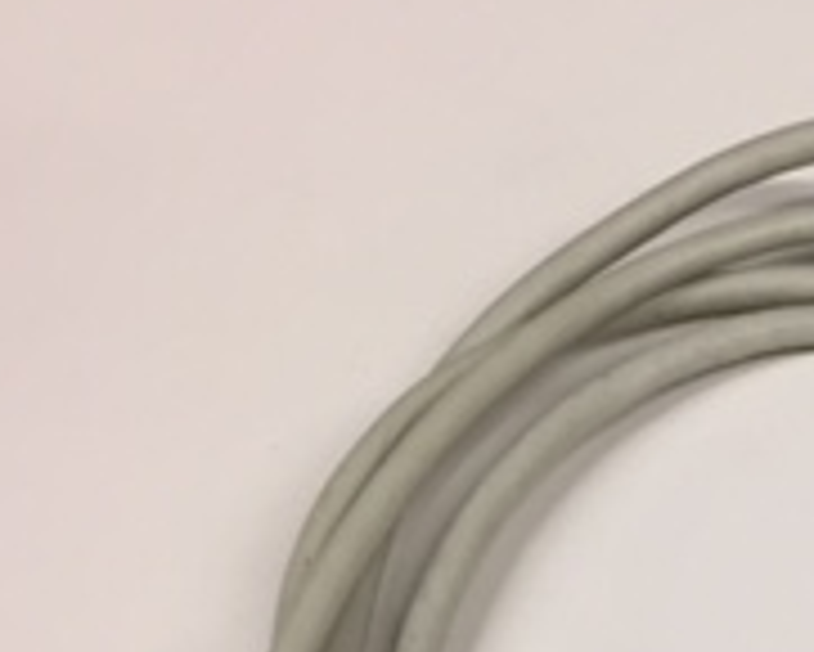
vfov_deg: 14.6
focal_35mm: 100
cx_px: 1106
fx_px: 2410
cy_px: 917
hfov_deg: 17.7
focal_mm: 4.15
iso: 64
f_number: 2.2
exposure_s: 1/33
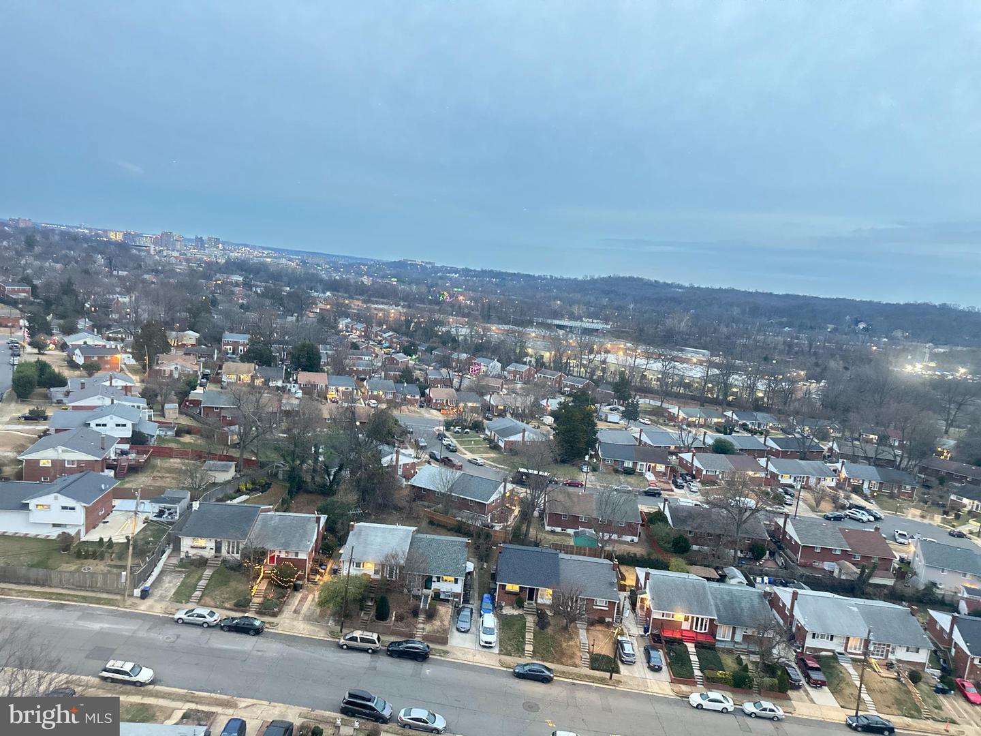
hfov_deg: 71.6
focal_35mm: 24
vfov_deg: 56.8
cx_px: 490
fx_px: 680
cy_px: 368
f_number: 1.78
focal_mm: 6.86
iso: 1250
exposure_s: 1/25
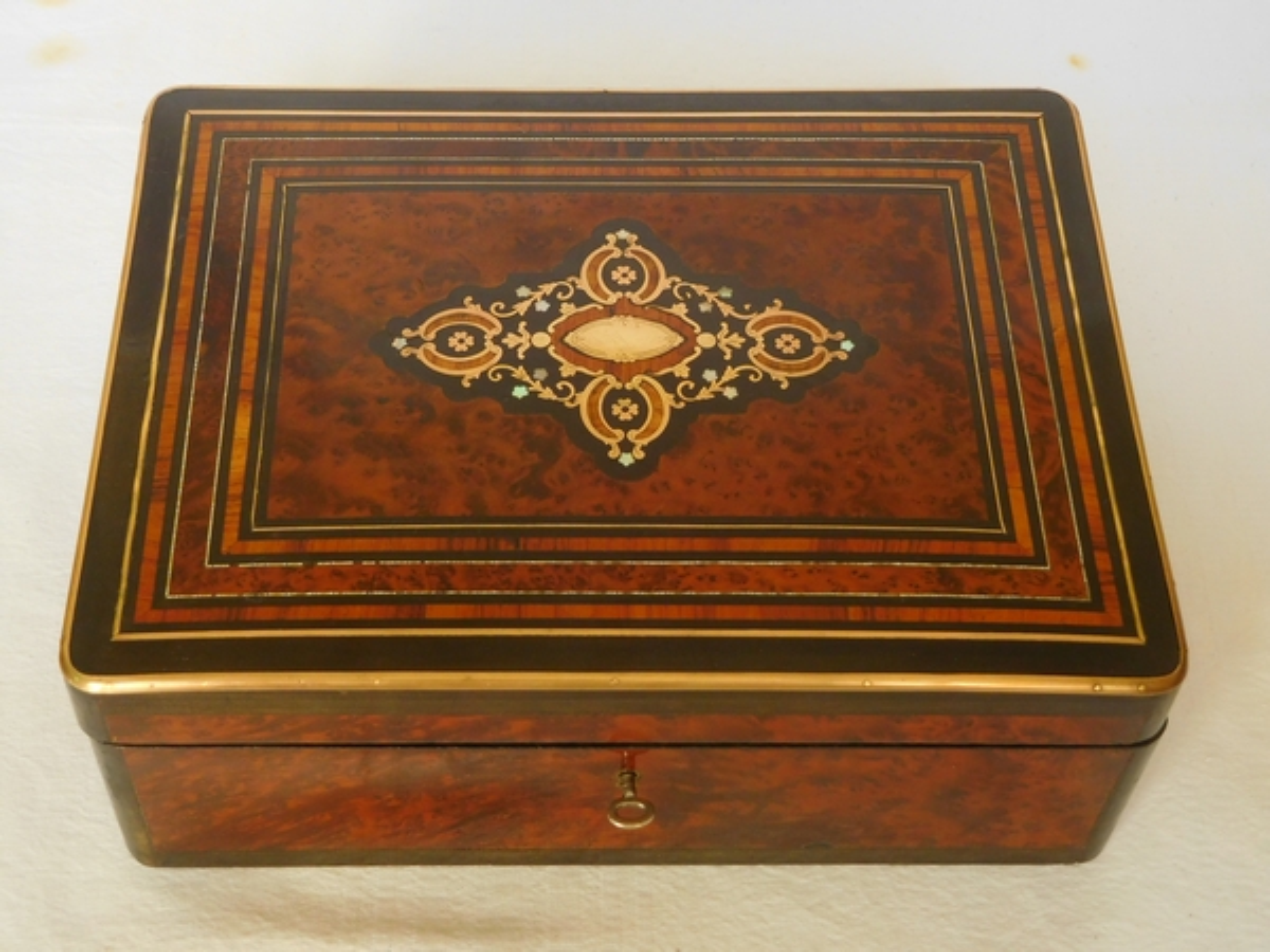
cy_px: 476
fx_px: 2018
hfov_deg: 34.9
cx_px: 635
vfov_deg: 26.6
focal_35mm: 55
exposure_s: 1/30
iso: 280
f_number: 4.2
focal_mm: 9.8
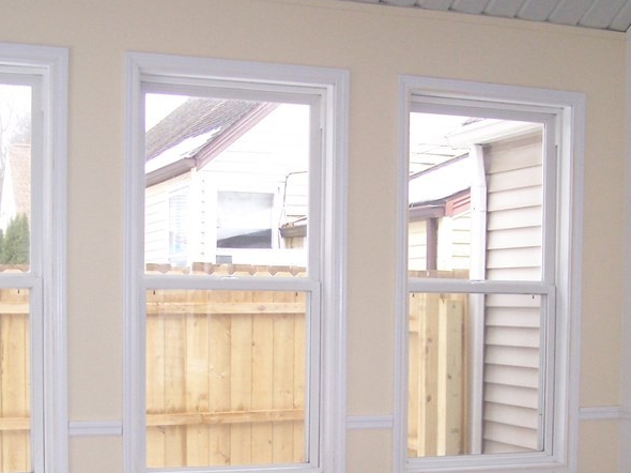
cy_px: 373
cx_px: 344
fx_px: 1203
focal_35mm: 66
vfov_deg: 22.0
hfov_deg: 29.4
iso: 140
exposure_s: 1/90
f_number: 2.8
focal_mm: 6.3
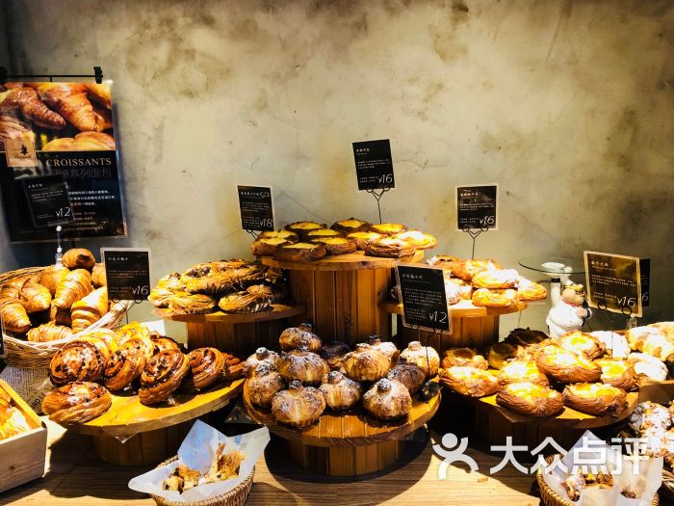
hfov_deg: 63.4
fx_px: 545
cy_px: 253
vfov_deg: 49.7
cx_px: 337
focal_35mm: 28
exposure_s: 1/17
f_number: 1.8
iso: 50
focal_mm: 4
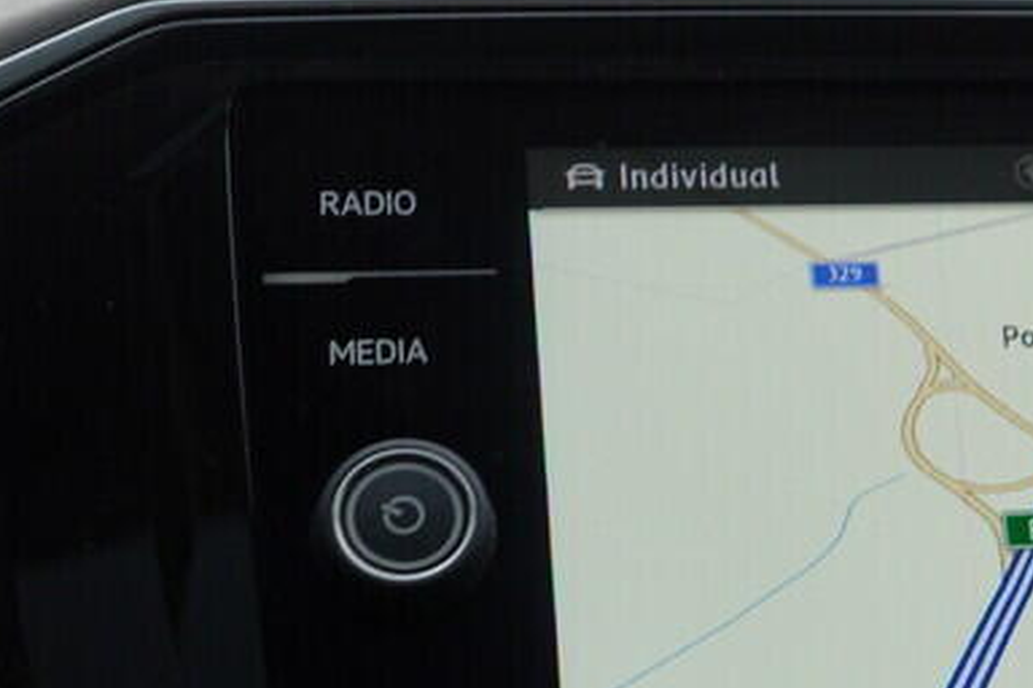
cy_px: 380
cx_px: 1278
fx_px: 2754
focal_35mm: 96
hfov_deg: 19.8
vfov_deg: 14.2
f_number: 4
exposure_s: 1/80
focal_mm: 24
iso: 125
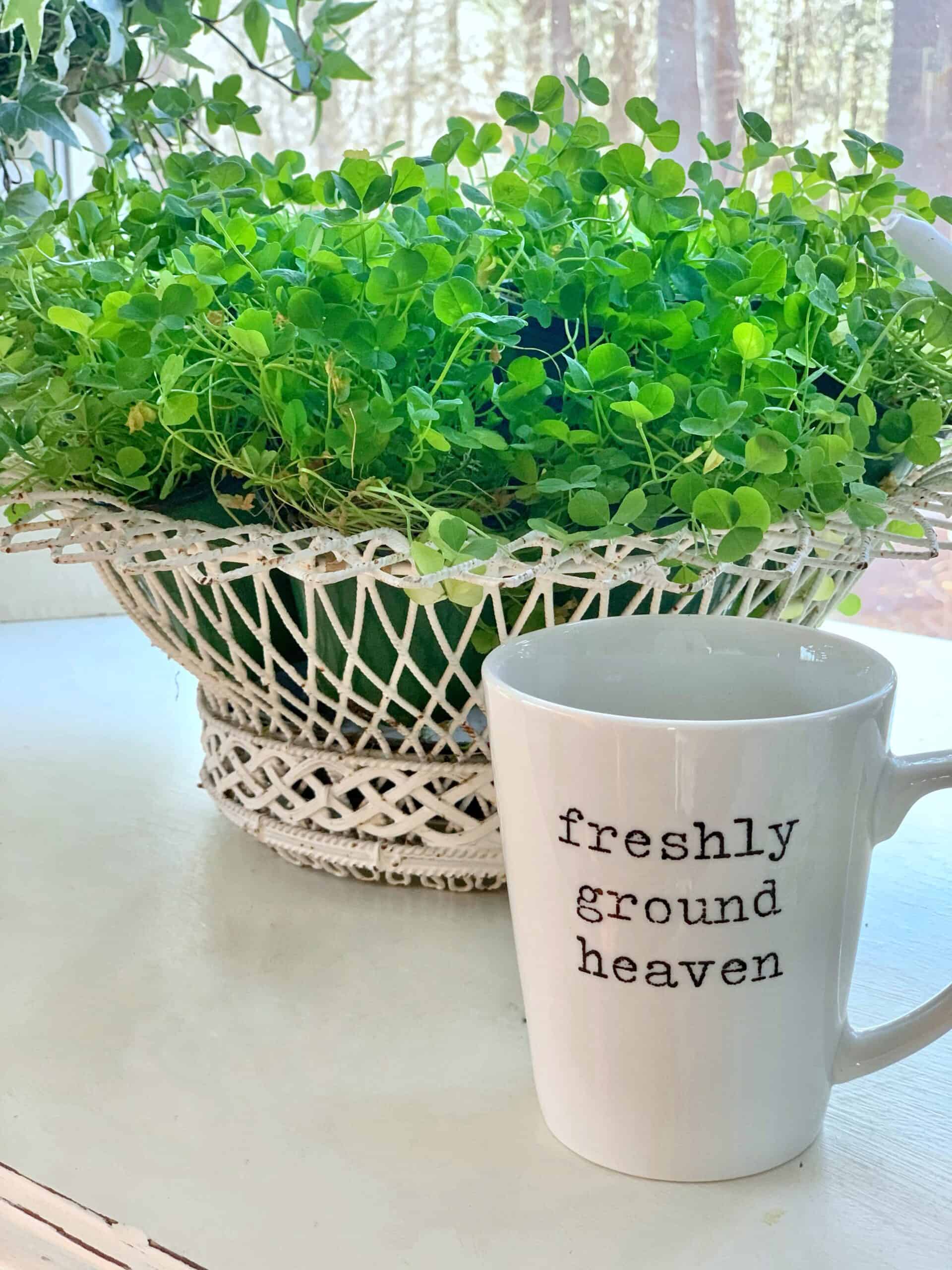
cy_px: 635
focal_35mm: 52
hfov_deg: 28.0
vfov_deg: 36.8
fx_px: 1907
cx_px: 476
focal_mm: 6
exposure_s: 1/60
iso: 125
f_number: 2.4
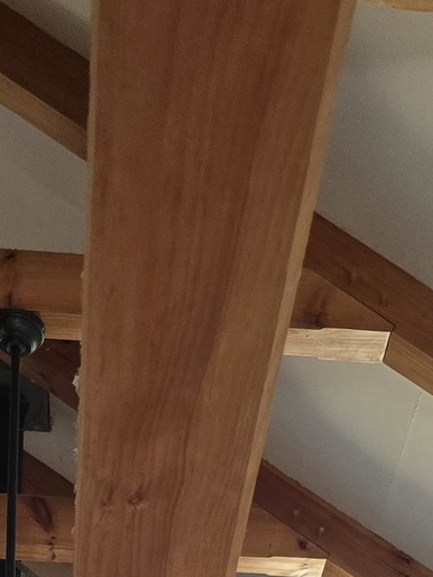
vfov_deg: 15.1
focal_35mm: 103
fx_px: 1716
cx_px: 216
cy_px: 1191
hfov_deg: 14.4
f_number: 1.7
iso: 320
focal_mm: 6.3
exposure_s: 1/120
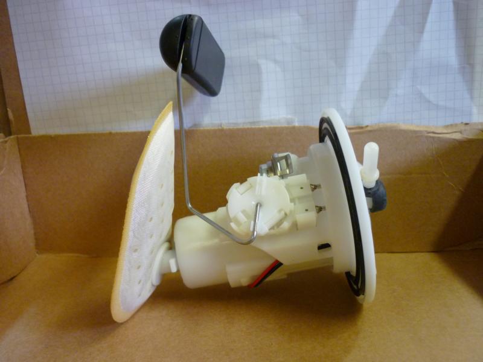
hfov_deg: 55.4
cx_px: 242
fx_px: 460
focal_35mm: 33
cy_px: 181
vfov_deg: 42.9
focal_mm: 5.5
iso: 320
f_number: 2.8
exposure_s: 1/30
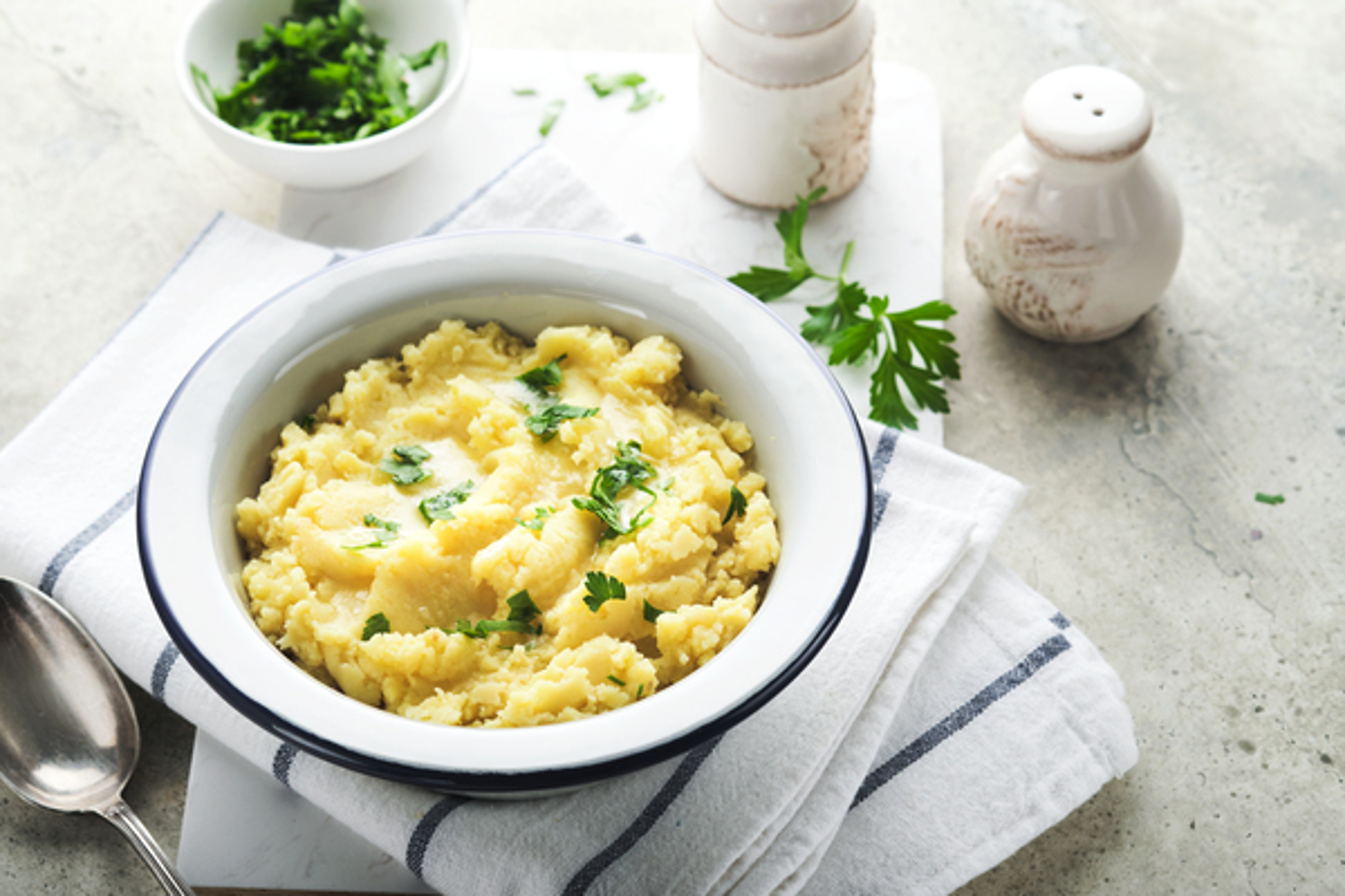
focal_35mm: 90
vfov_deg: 15.2
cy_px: 448
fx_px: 3362
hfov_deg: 22.6
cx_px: 672
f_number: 6.4
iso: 160
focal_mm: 60
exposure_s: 1/160
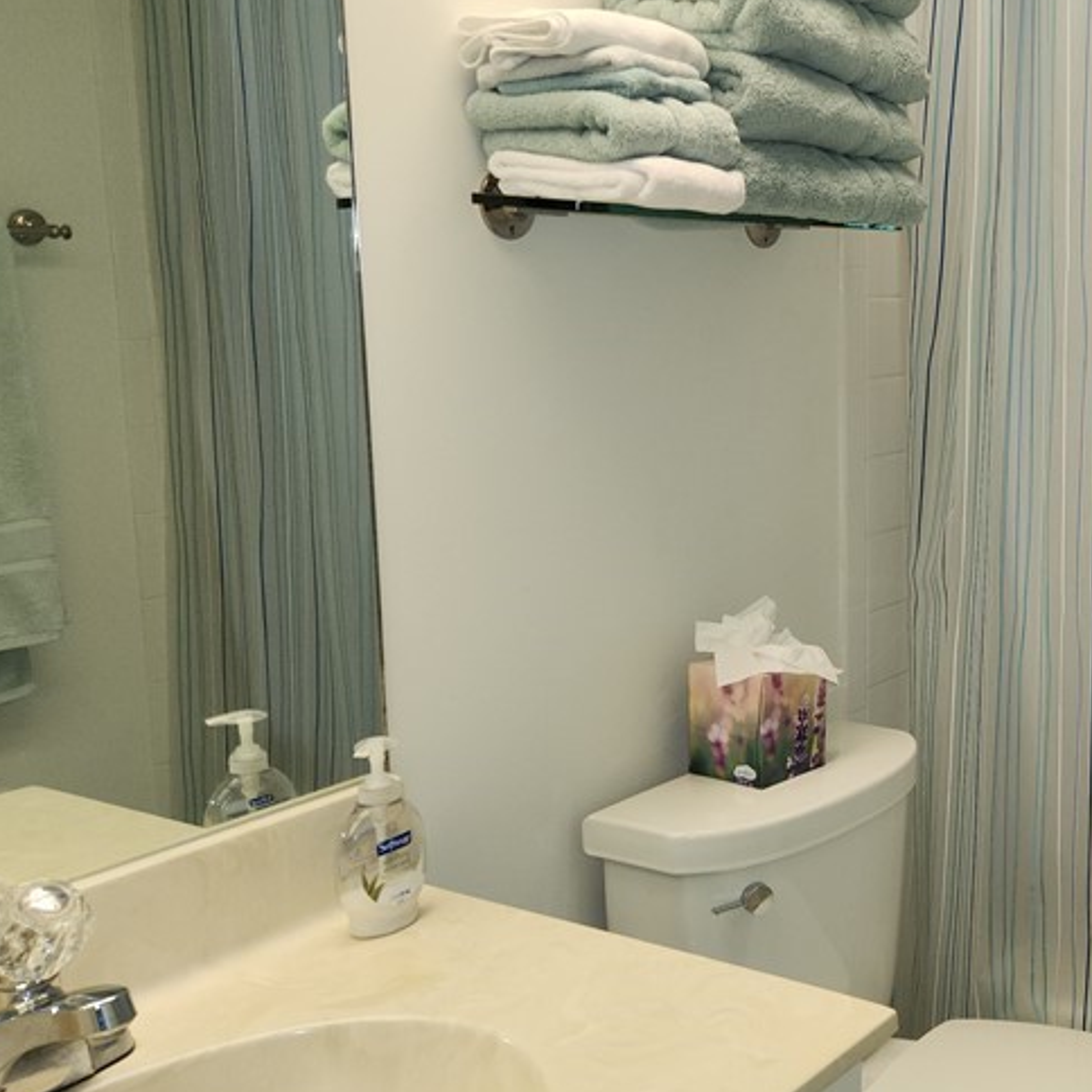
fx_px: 1535
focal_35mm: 43
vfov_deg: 39.2
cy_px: 541
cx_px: 1036
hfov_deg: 36.1
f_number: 1.8
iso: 64
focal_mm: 5.4
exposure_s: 1/60
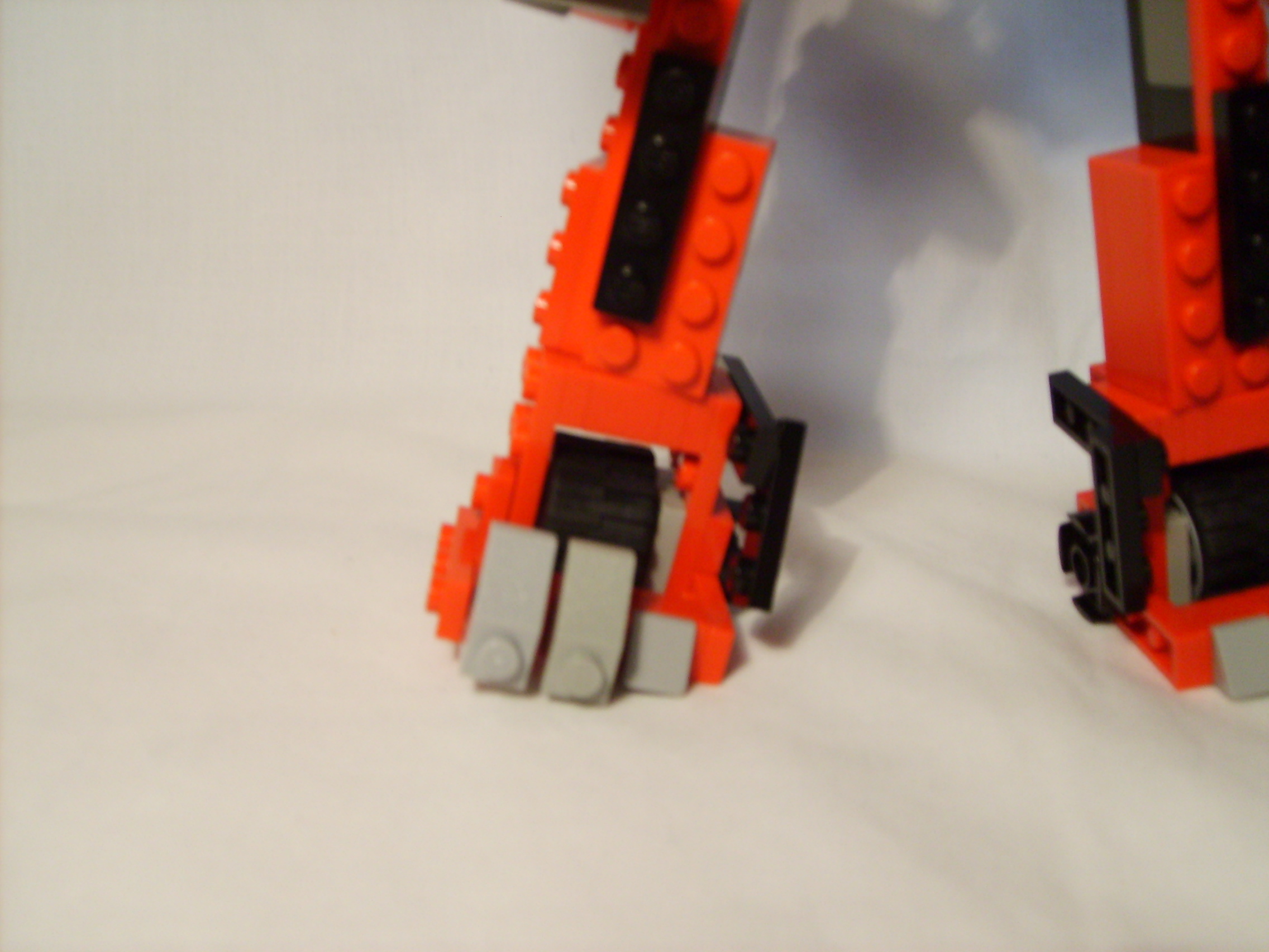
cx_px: 634
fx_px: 1283
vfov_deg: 40.7
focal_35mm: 35
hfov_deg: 52.6
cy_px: 476
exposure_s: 1/30
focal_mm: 5.8
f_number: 2.8
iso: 140
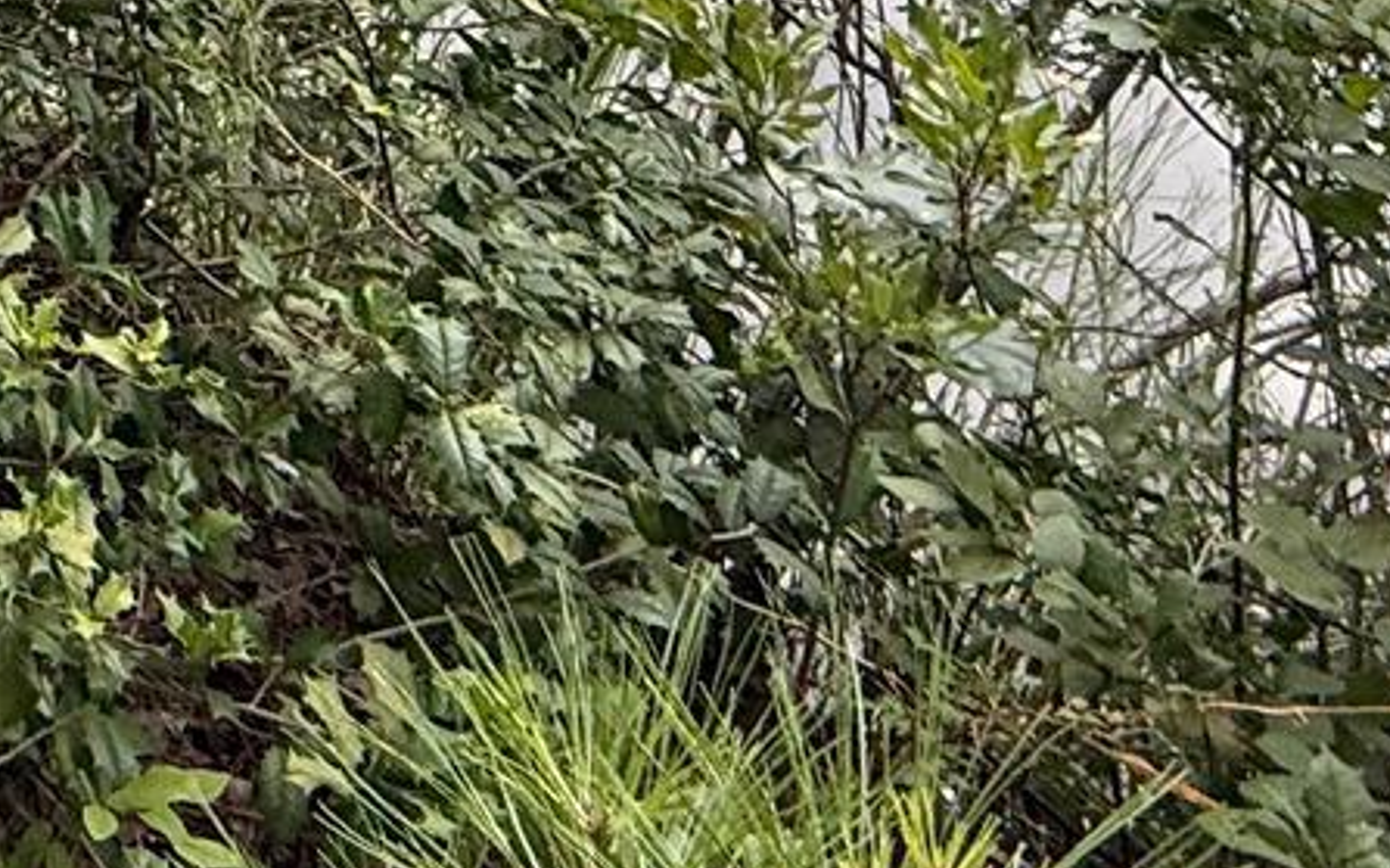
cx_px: -656
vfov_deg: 13.9
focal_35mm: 68
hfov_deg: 24.2
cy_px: -1179
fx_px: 2575
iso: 100
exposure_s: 1/99
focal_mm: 2.22
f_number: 2.2
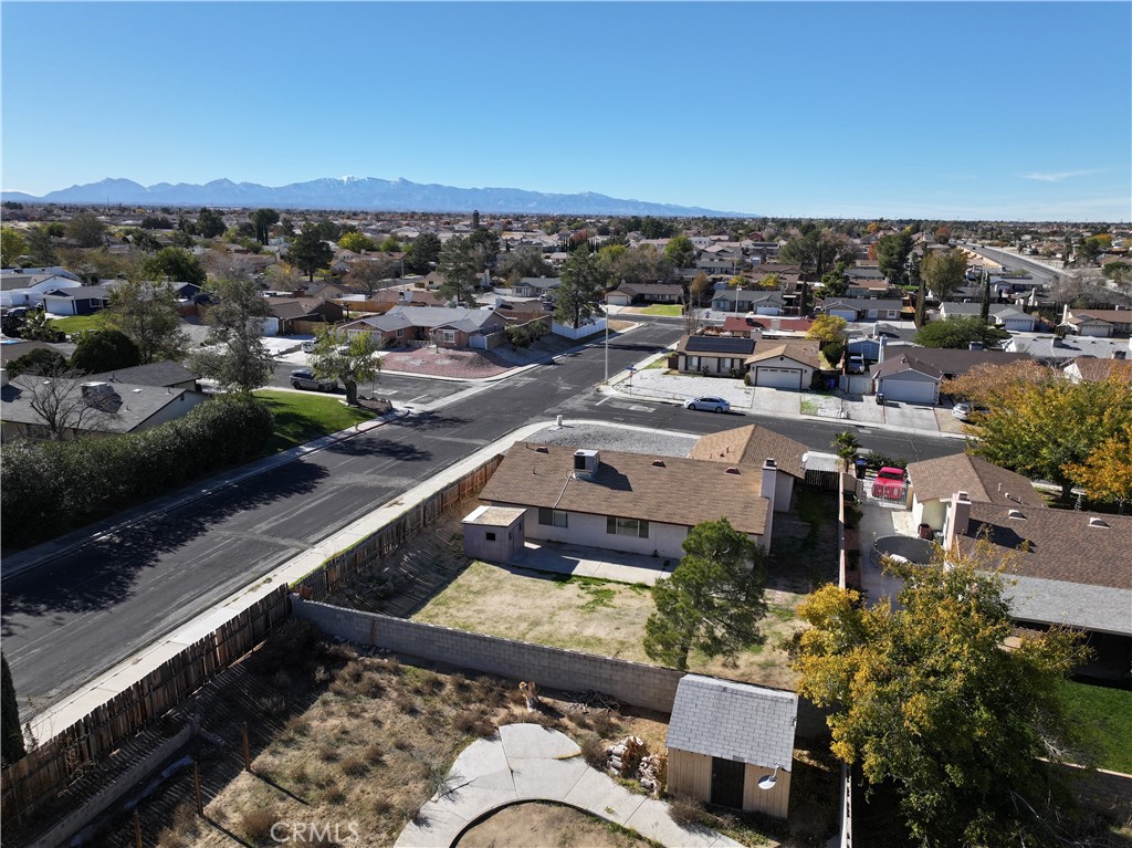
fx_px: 784
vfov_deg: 56.8
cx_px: 566
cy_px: 424
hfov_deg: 71.6
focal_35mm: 24
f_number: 2.8
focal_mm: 12.29
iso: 110
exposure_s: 1/30
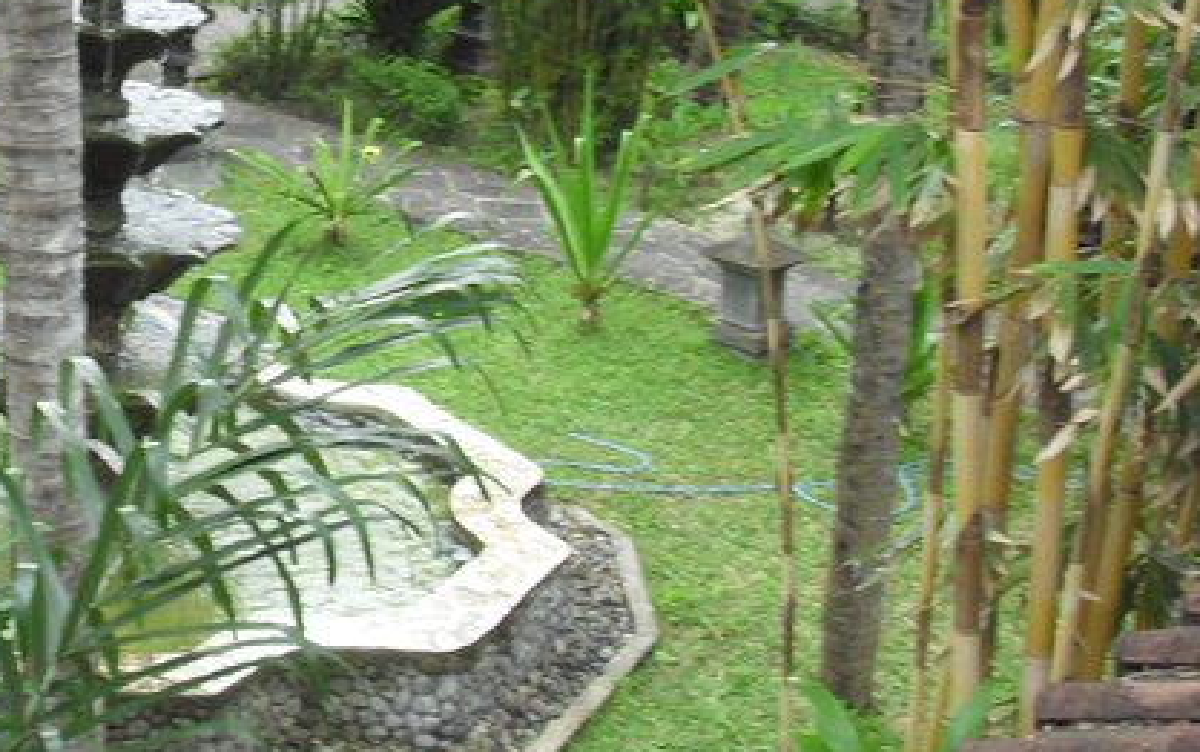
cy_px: 175
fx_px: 2520
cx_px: 100
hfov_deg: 25.9
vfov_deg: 16.9
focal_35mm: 77
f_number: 2.8
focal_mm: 6.2
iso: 100
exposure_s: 1/125
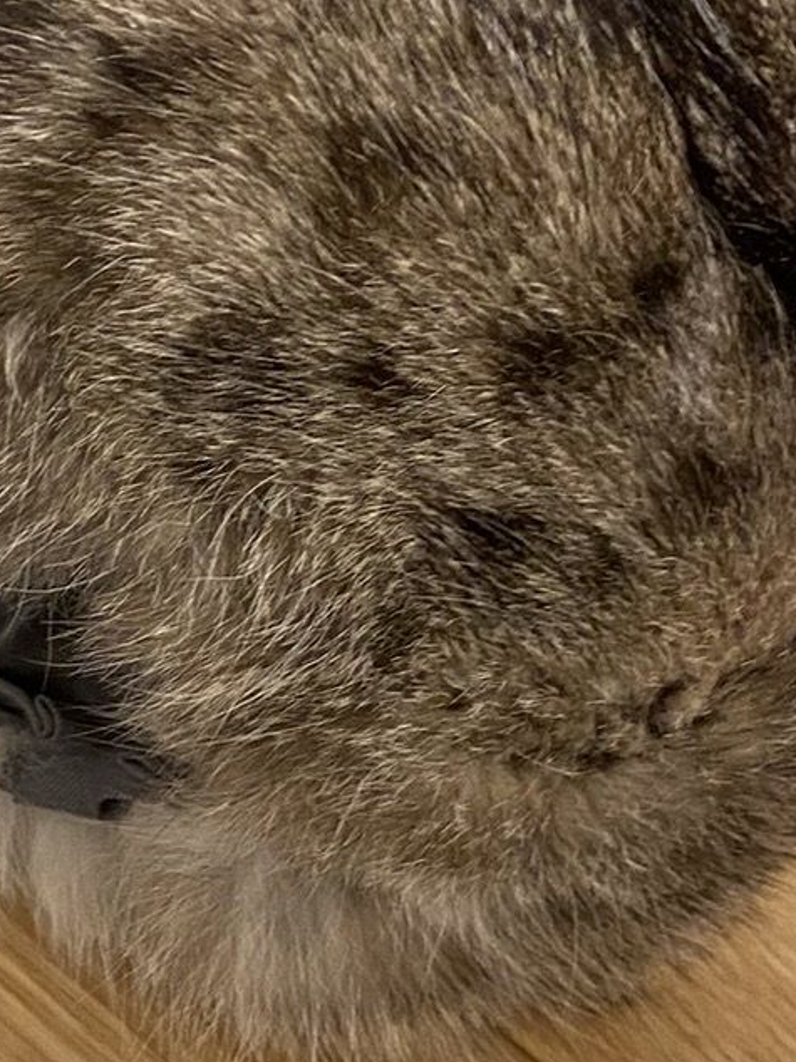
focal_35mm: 84
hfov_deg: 17.5
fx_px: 2577
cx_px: 220
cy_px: 456
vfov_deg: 23.3
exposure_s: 1/33
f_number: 1.8
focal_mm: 4.25
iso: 400
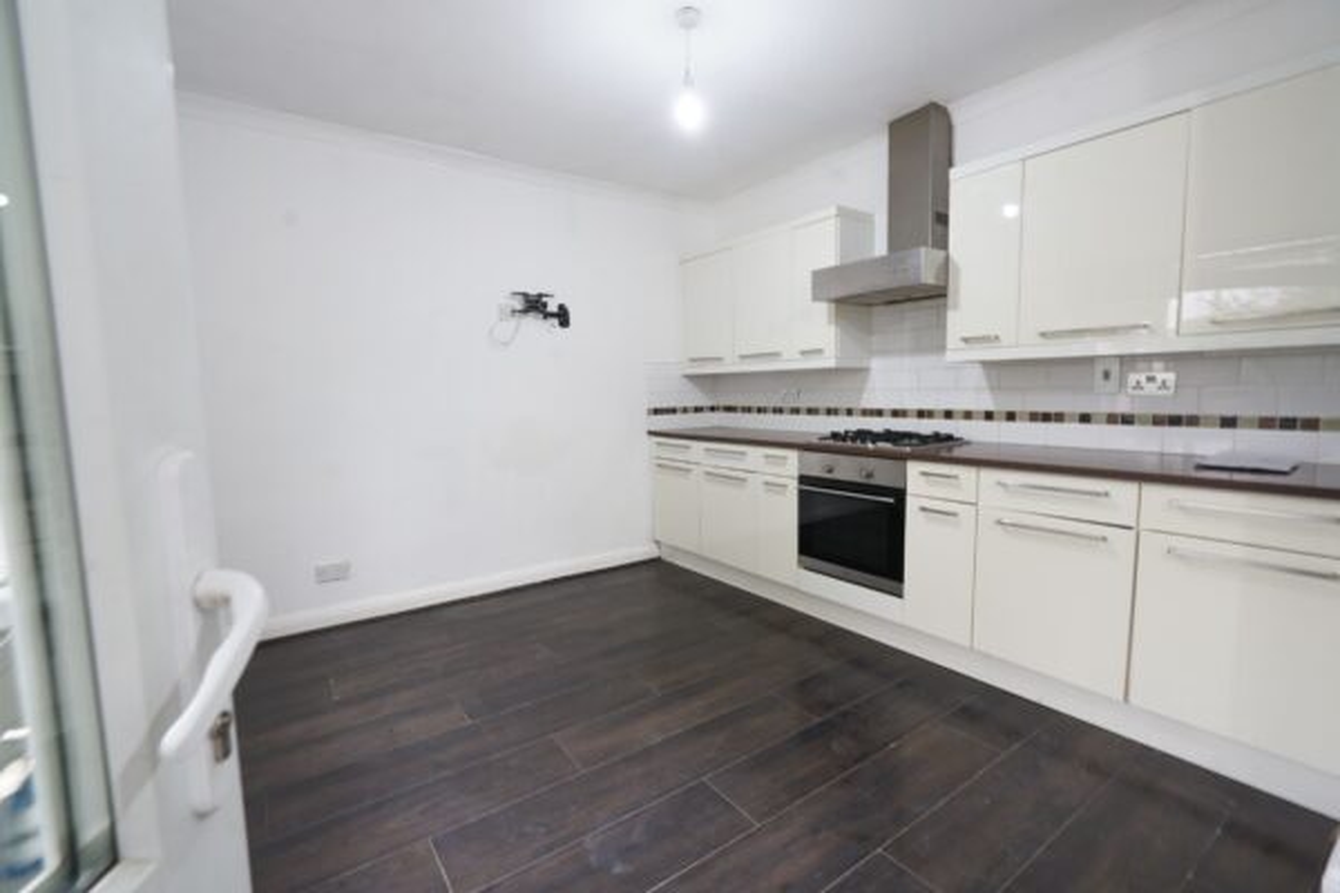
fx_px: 596
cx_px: 670
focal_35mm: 16
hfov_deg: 96.7
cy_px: 446
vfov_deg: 73.7
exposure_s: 1/4
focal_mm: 16
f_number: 7.1
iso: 400
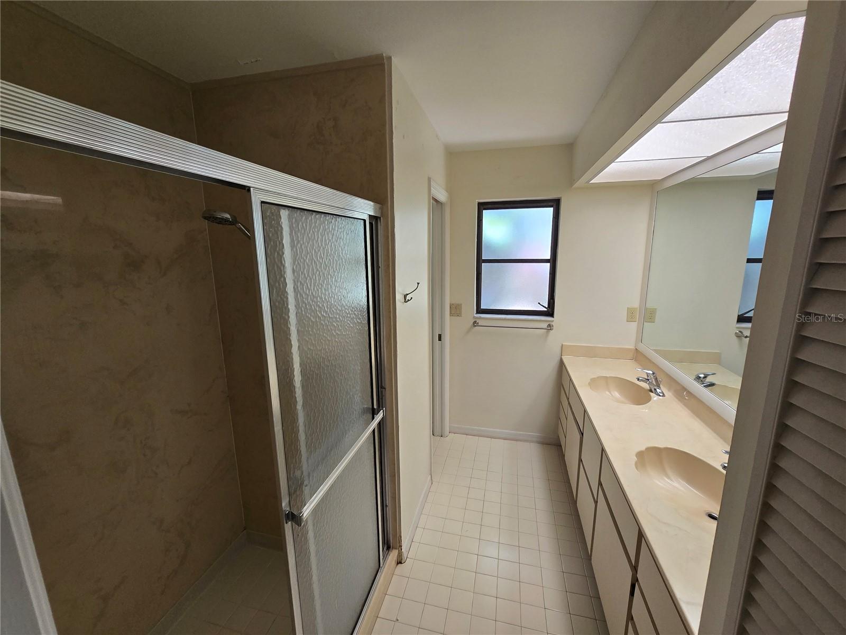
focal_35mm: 13
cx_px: 423
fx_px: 318
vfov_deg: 89.9
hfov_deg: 106.2
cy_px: 318
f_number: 2.2
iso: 160
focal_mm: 2.2
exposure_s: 1/60
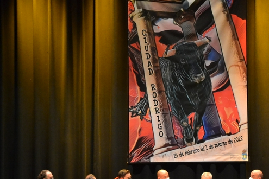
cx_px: 173
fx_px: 941
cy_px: 115
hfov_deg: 16.2
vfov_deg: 10.9
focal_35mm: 126
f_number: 5
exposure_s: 1/100
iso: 3200
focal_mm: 52
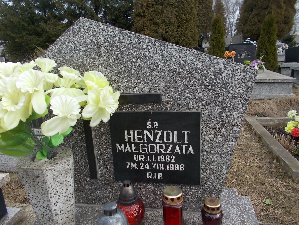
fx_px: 225
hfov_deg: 67.3
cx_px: 150
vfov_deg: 53.1
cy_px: 112
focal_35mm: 26
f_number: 3.2
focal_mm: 4.6
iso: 80
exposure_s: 1/320
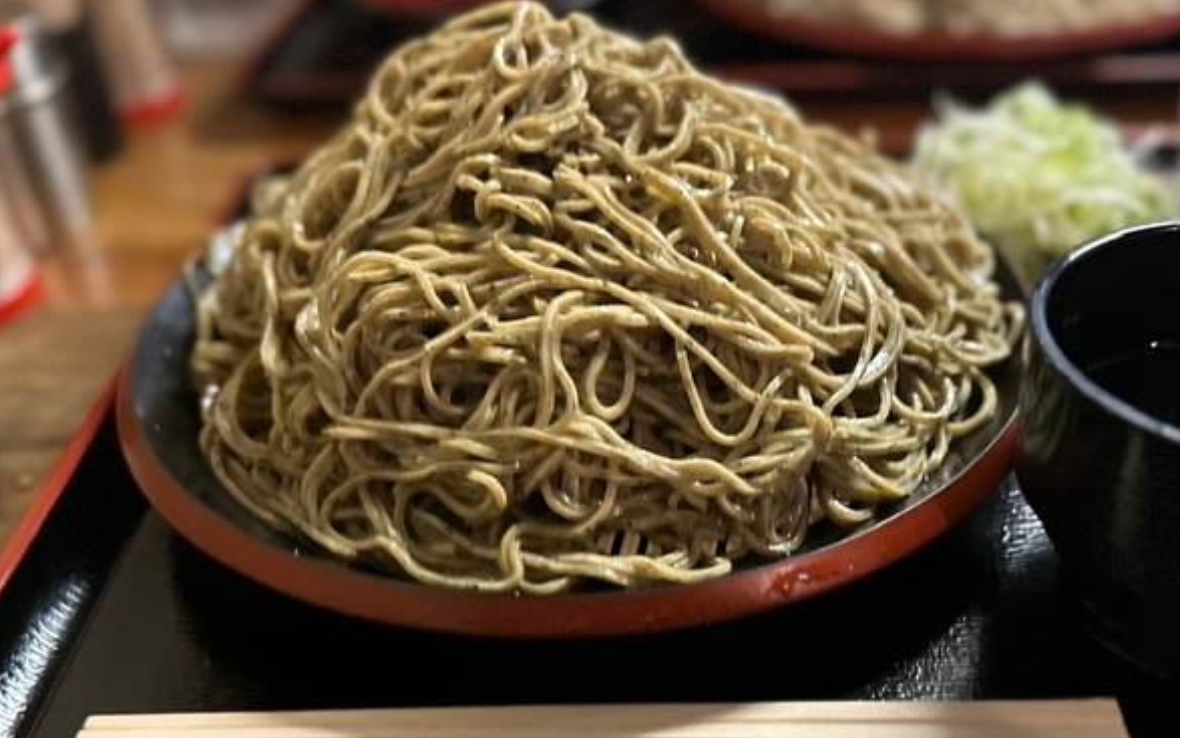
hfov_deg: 70.4
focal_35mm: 26
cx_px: 589
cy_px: 346
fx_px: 836
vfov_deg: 47.6
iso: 800
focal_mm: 6.86
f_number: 1.78
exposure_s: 1/33
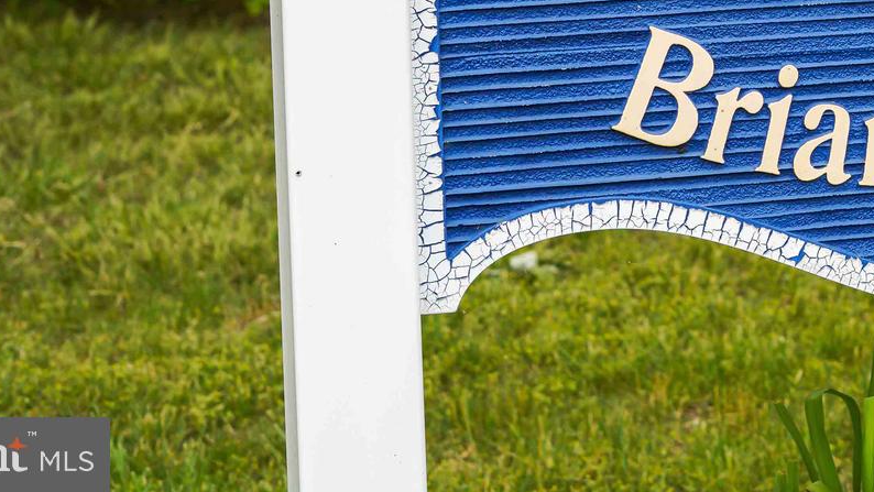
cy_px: -254
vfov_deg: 8.8
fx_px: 3129
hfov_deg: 15.4
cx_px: 993
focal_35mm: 135
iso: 160
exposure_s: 1/320
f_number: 4.5
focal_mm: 50
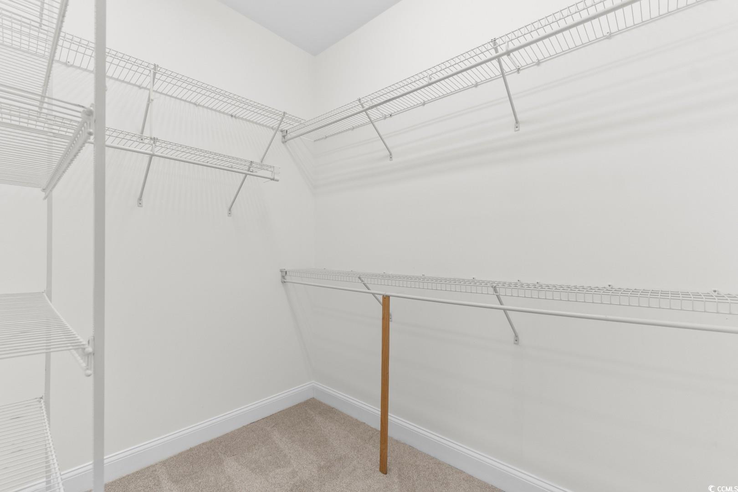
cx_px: 369
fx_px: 307
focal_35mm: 15
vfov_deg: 77.3
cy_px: 246
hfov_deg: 100.4
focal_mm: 10
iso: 100
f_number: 4.5
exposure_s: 1/10
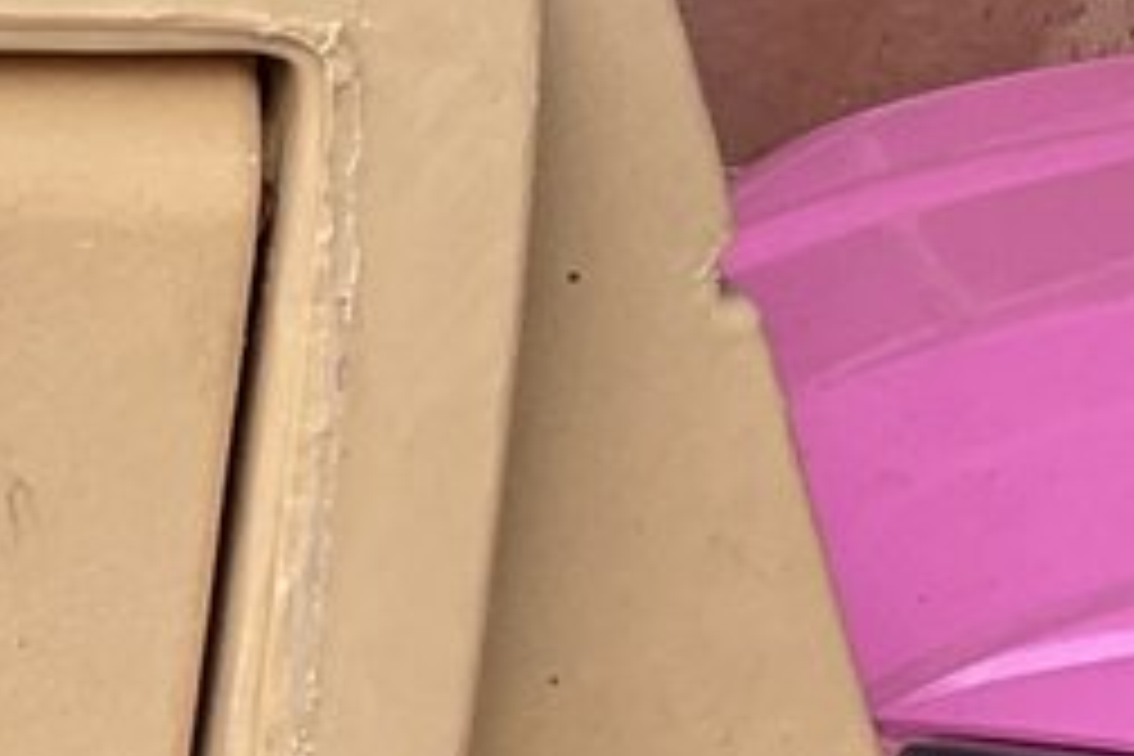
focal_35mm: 181
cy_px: 1613
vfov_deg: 7.2
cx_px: -682
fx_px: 5701
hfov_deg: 10.8
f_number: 1.8
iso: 16
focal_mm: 3
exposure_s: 1/134
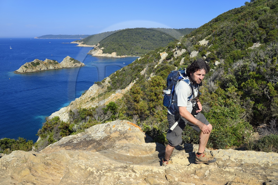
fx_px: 201
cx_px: 139
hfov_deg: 69.4
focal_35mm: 26
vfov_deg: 49.5
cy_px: 92
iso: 200
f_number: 10
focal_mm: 26
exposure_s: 1/400
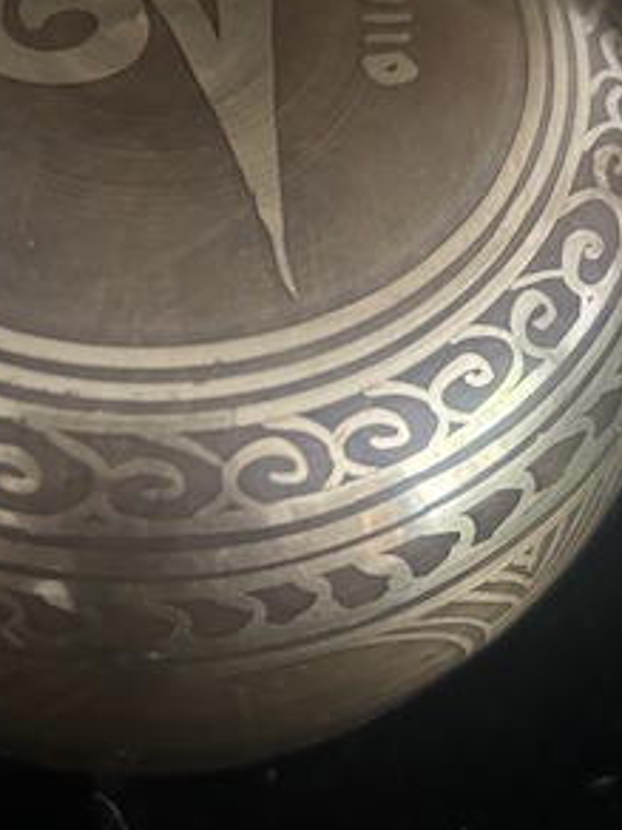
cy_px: 310
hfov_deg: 25.6
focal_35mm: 57
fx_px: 1366
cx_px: 239
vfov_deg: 33.6
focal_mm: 5.7
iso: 640
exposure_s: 1/38
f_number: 1.5
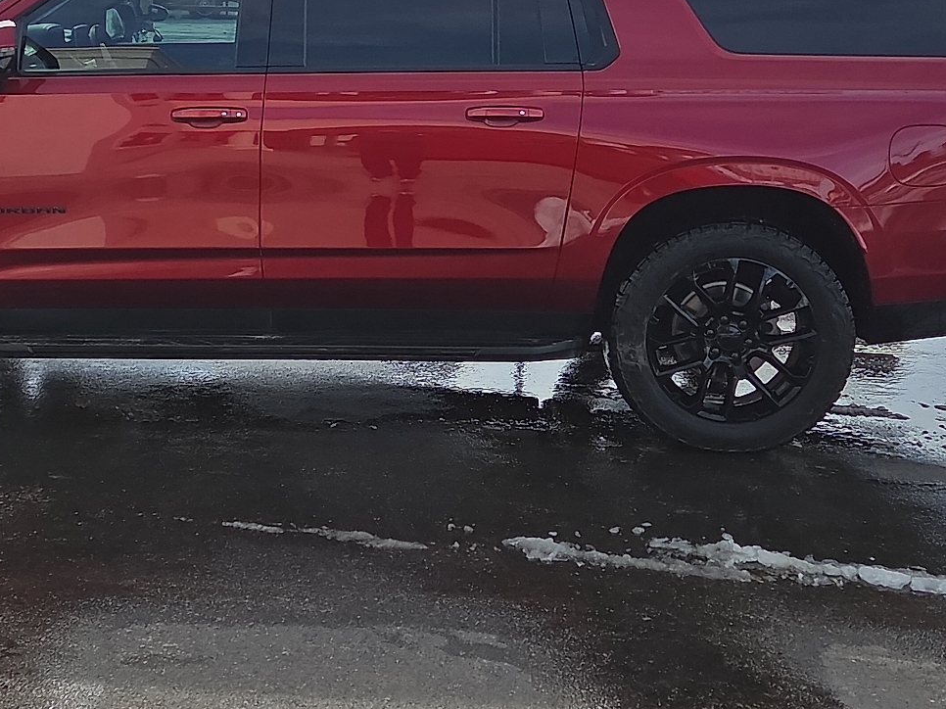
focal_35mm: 58
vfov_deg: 24.9
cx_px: 306
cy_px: 155
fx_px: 1585
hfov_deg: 32.9
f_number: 1.8
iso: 25
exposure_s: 1/2500
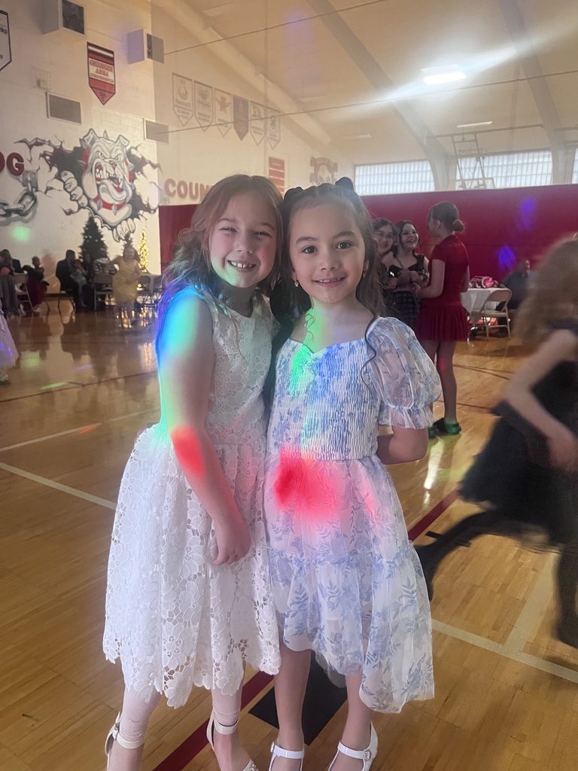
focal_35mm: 26
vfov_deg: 67.3
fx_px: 579
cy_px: 386
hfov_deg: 53.1
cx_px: 289
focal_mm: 5.7
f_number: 1.5
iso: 500
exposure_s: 1/45
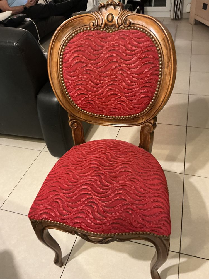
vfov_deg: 63.4
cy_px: 140
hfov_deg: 49.7
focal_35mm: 28
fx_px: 225
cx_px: 104
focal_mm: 3
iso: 400
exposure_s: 1/30
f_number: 1.8
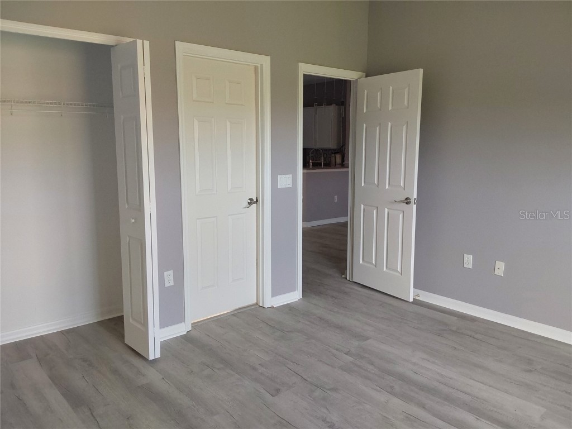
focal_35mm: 28
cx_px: 286
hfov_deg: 63.4
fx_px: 463
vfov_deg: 49.7
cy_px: 214
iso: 50
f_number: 1.9
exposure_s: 1/60
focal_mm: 2.91
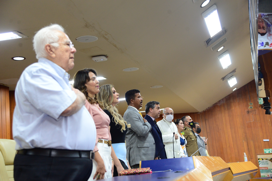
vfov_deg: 24.6
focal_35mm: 55
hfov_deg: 36.2
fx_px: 416
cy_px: 90
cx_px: 136
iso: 2500
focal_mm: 55
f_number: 4
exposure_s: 1/60
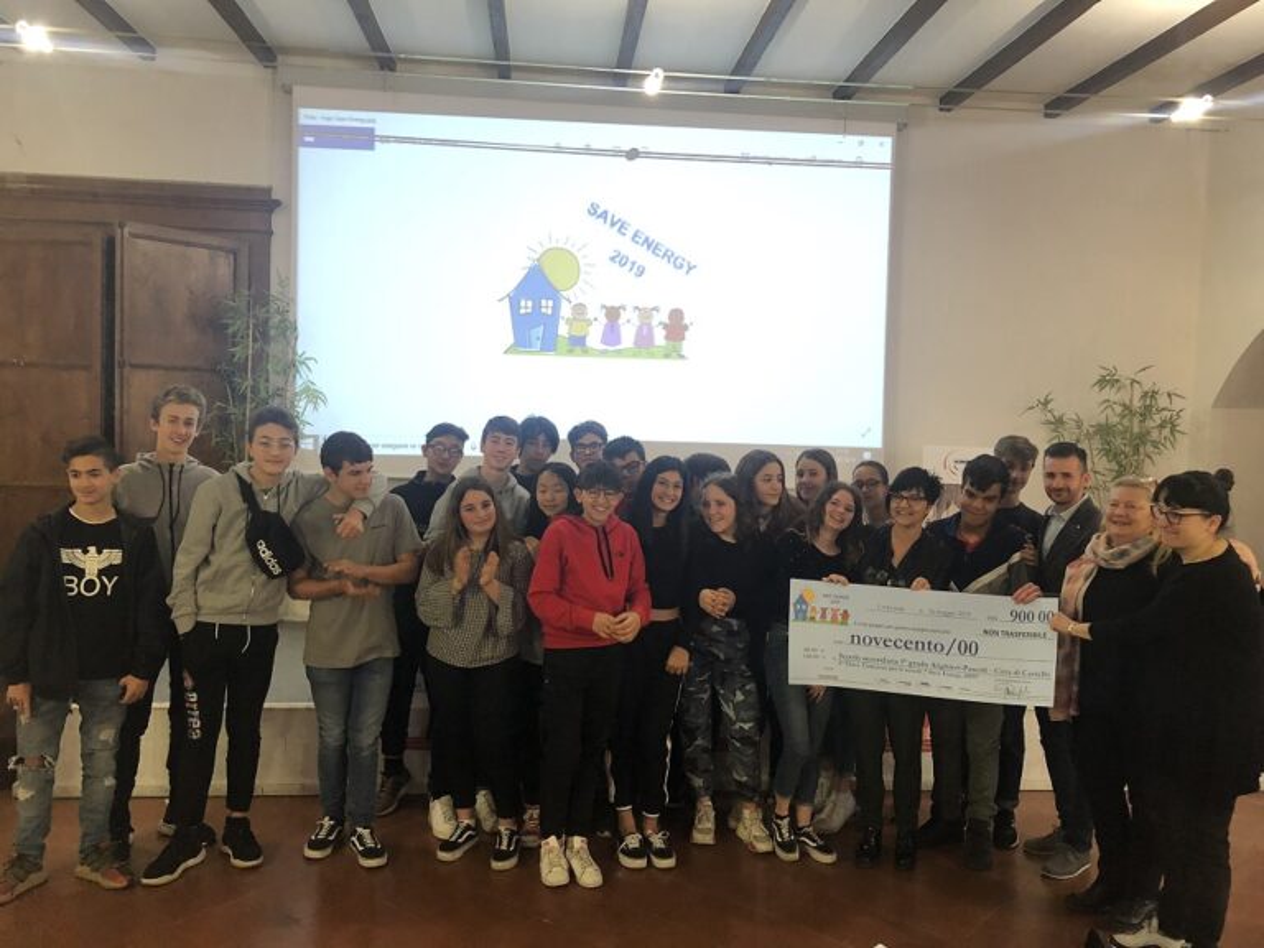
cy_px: 474
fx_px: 1022
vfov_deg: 49.7
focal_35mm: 28
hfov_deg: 63.4
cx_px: 632
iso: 64
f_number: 1.8
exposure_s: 1/15
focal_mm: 4
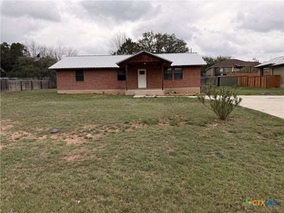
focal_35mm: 24
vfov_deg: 56.8
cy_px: 106
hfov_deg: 71.6
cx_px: 142
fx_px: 197
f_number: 1.78
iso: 100
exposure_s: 1/2370
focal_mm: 6.76
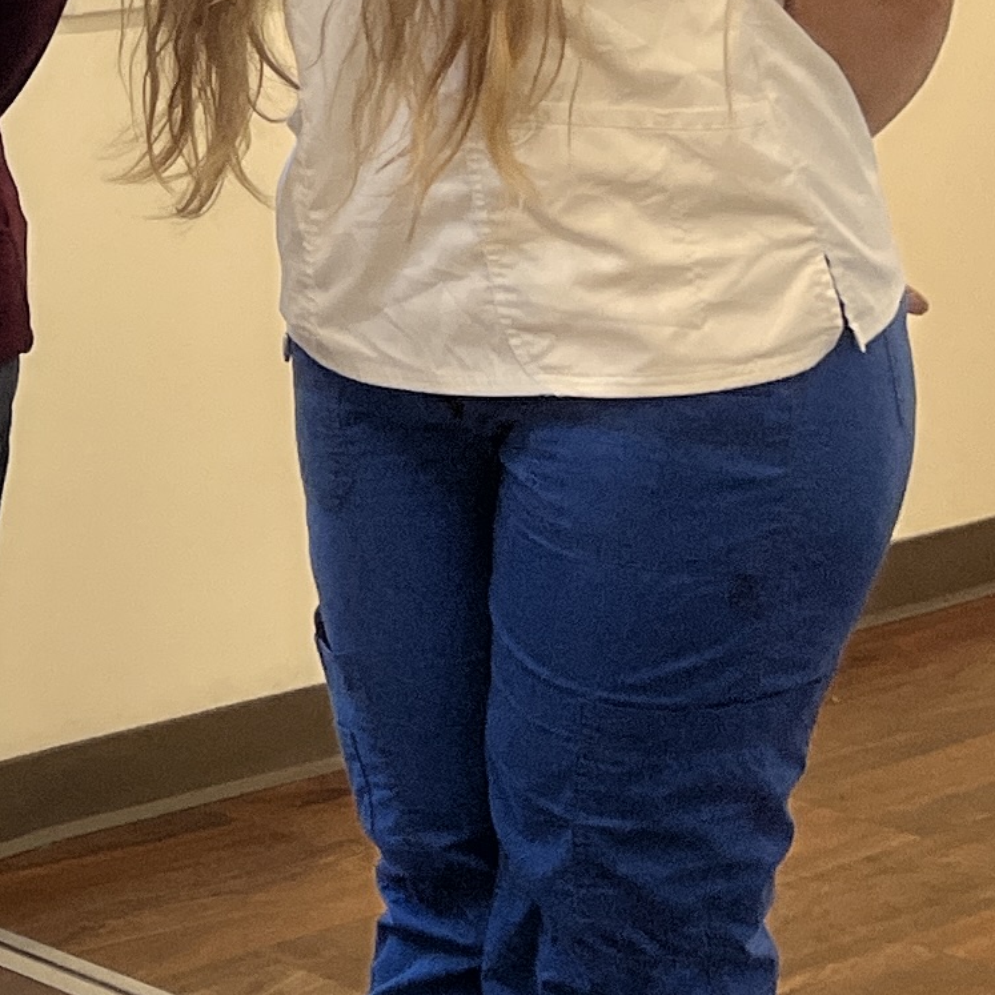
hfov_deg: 11.4
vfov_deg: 13.7
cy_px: -209
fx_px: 4032
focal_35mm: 124
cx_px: -1494
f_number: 1.6
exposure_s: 1/120
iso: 40
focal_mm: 5.1
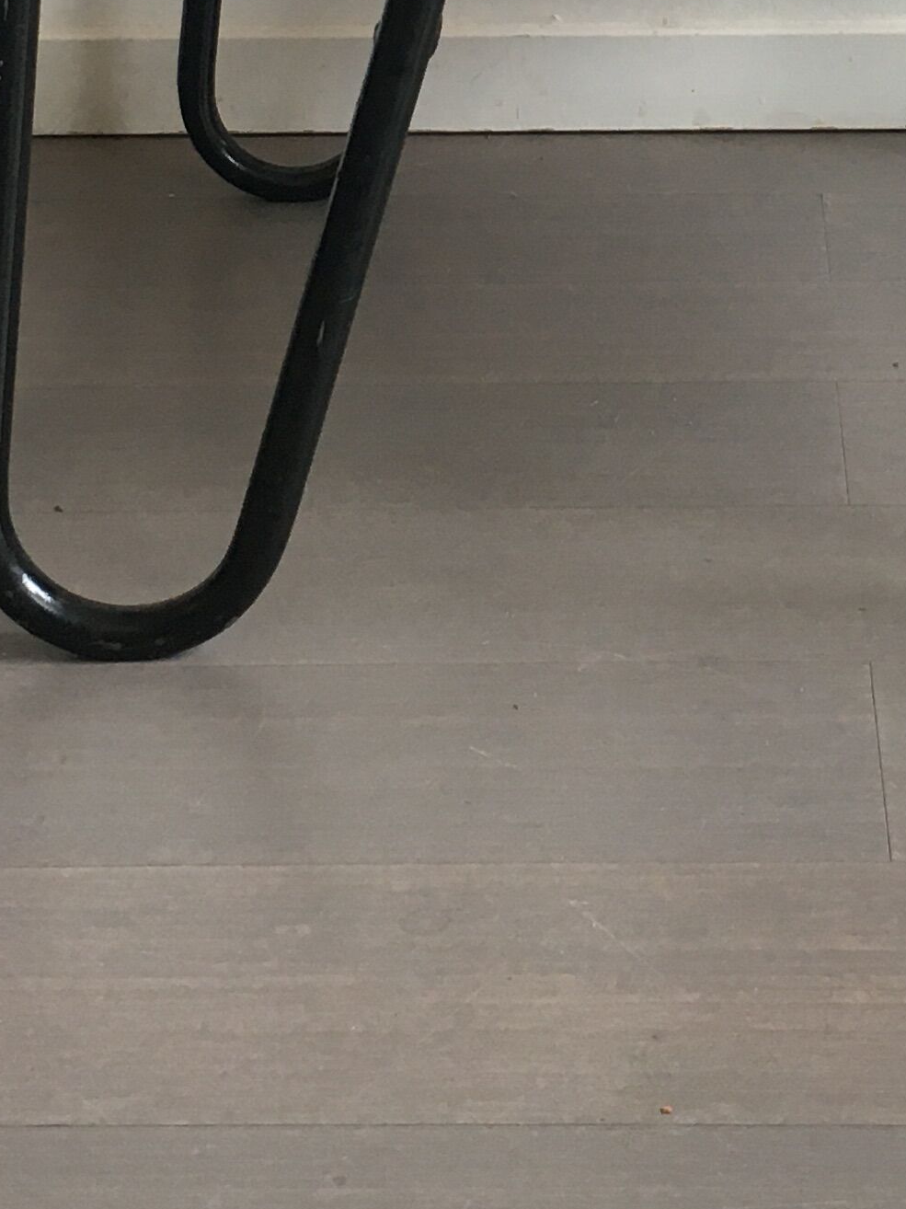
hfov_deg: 16.6
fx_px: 3107
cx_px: 603
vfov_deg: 20.5
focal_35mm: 89
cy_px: -279
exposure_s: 1/33
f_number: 2.2
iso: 100
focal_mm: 4.15
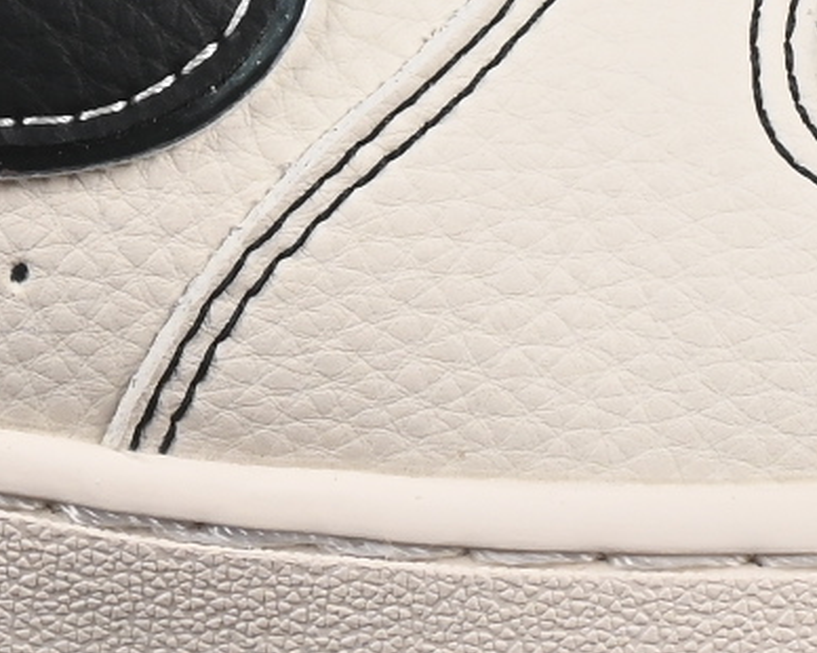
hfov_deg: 3.8
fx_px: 12205
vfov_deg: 3.1
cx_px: 128
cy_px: -280
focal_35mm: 505
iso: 160
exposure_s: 1/80
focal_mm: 50
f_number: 8
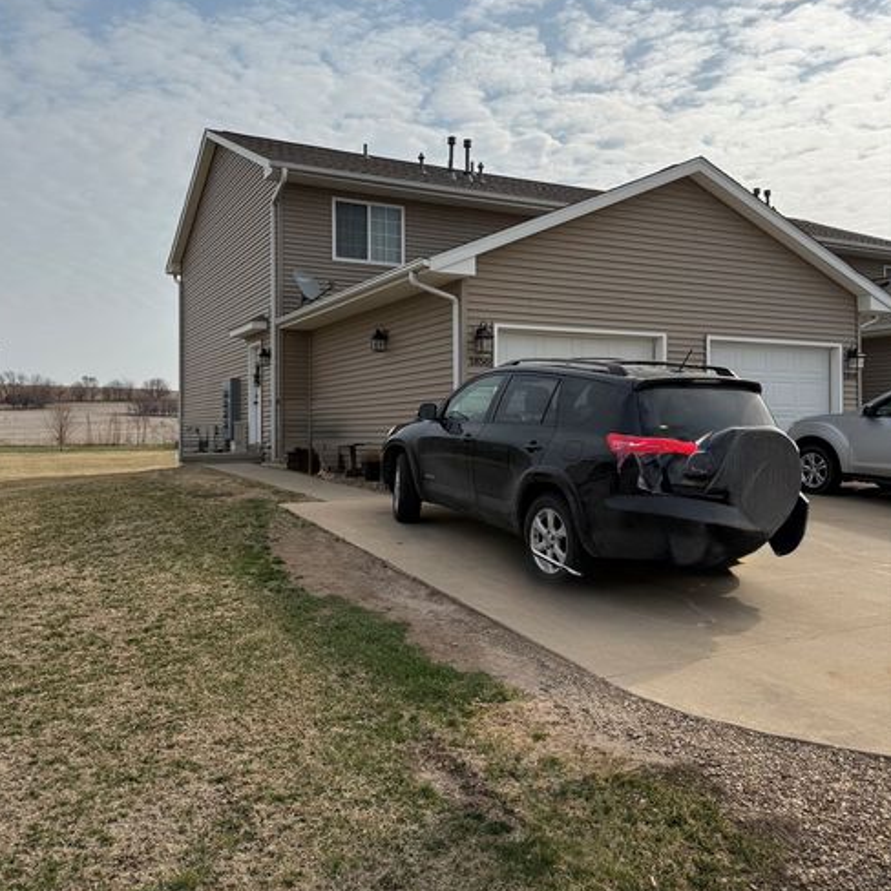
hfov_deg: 55.6
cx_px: 438
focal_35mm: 29
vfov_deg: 55.5
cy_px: 406
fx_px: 845
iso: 80
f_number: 1.78
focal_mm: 6.76
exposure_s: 1/9091
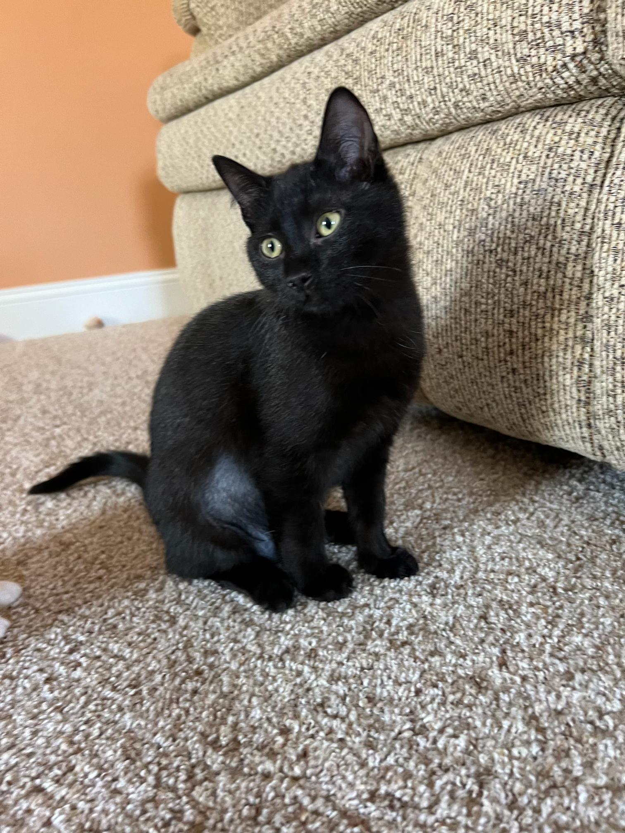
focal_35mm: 26
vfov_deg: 67.3
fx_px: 626
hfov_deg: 53.1
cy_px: 416
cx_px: 312
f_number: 1.5
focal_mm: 5.7
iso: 500
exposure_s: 1/60
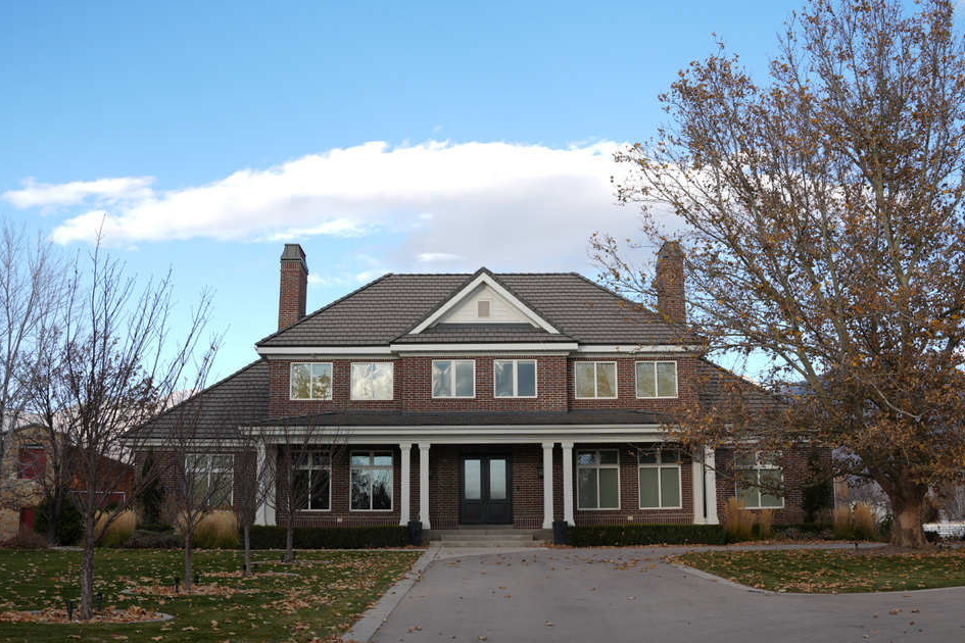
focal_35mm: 39
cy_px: 331
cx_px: 471
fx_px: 1045
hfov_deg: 49.5
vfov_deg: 34.2
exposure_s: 1/500
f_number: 2.8
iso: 80
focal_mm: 24
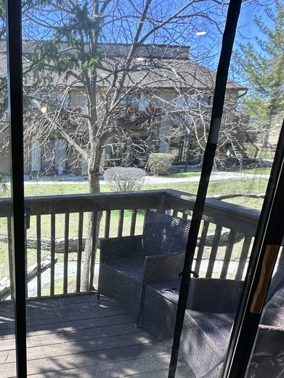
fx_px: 317
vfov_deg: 60.2
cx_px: 19
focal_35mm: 29
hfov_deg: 43.3
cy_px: 251
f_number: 2.2
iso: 40
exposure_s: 1/176
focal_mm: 2.22
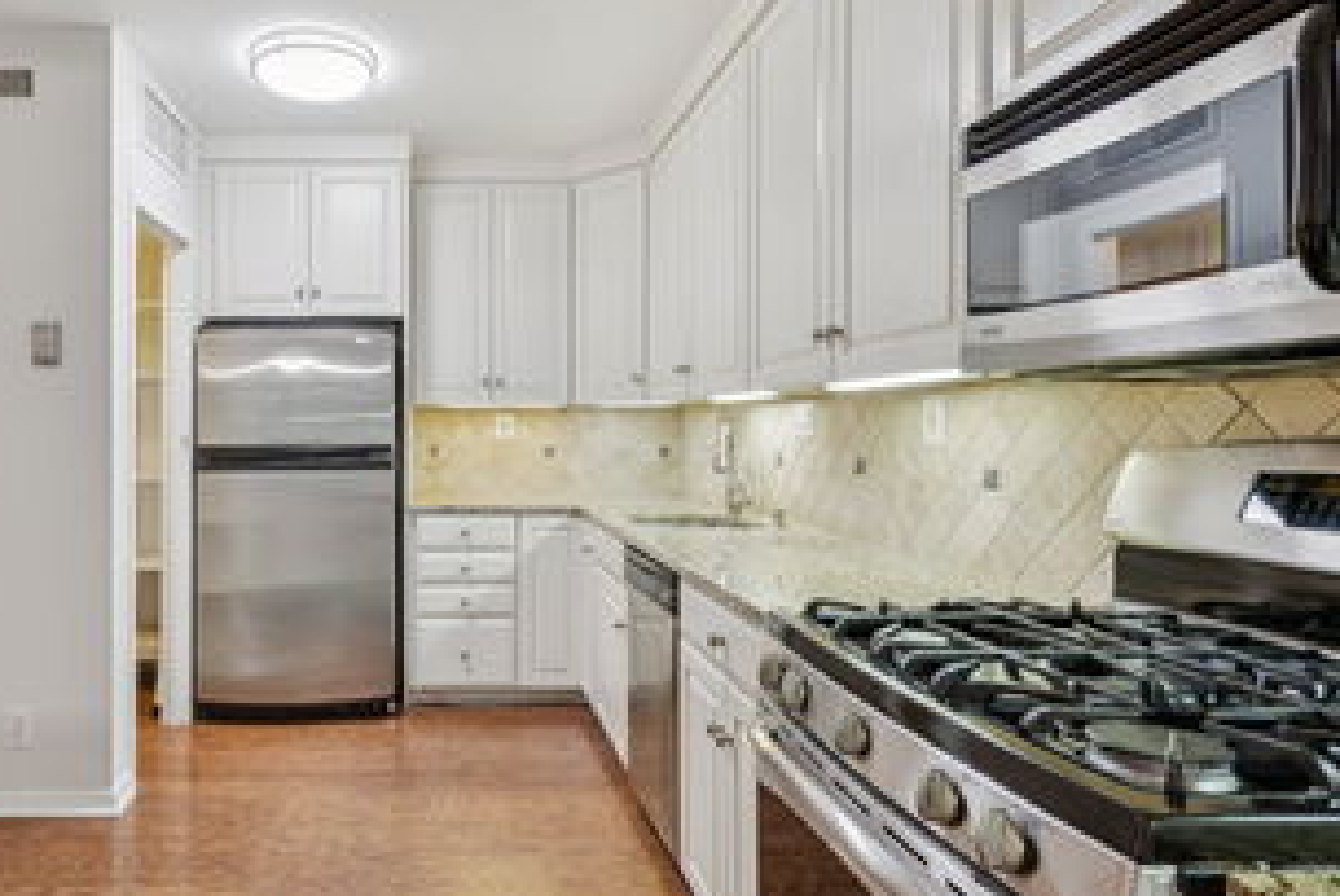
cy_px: 435
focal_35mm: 22
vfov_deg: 57.3
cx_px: 426
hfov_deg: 75.6
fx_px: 820
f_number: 10
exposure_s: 1/3
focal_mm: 14
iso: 320
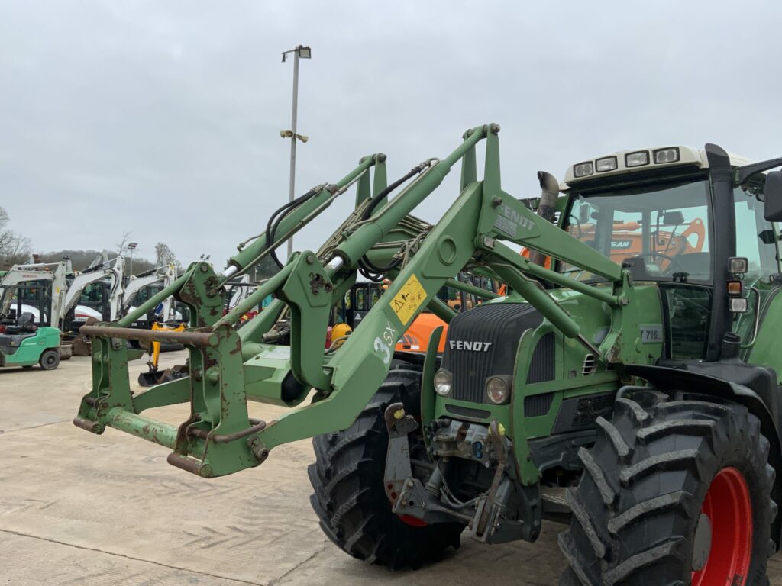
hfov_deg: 61.7
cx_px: 391
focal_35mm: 29
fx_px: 655
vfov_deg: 48.2
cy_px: 293
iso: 16
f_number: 1.8
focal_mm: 3
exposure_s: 1/409
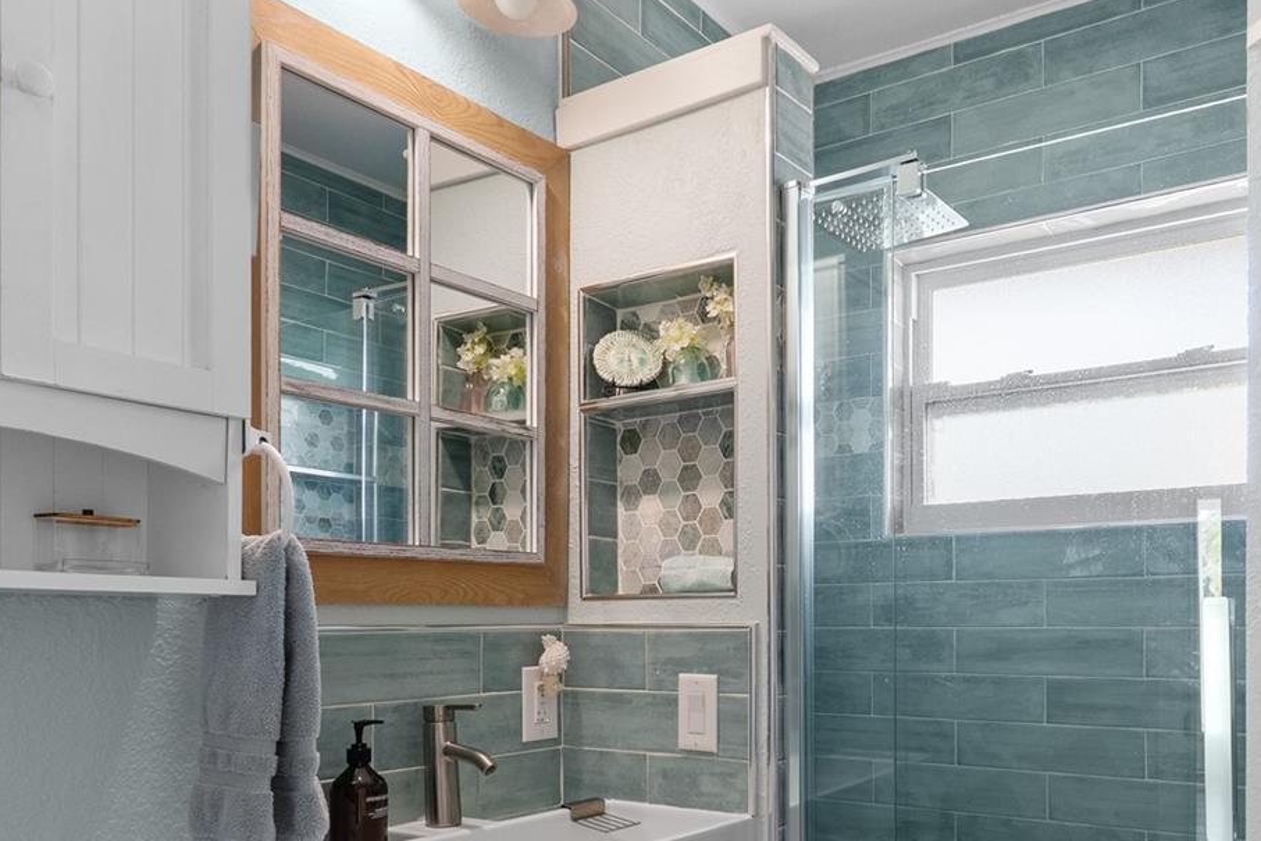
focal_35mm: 30
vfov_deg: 42.3
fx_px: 1051
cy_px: 627
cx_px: 765
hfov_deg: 61.3
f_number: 8
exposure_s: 1/3
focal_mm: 17
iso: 400
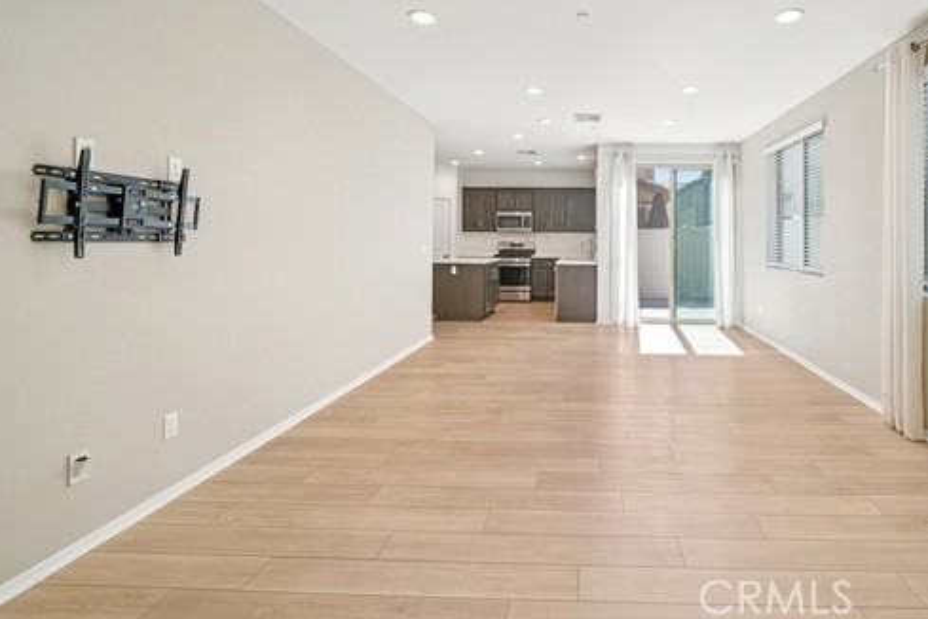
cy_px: 220
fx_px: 438
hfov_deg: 91.0
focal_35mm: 17
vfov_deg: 69.0
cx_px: 592
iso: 125
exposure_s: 1/30
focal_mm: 13
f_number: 9
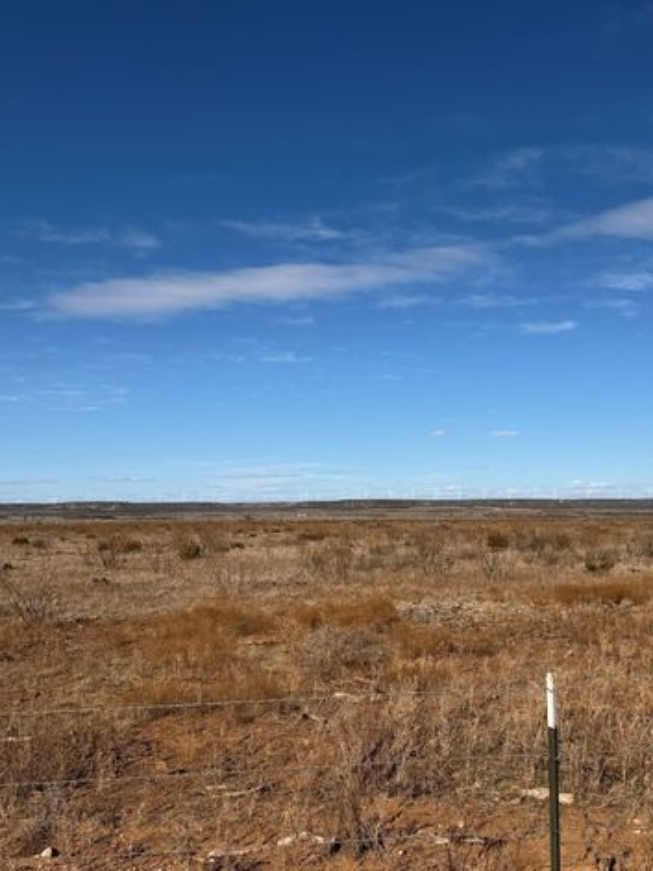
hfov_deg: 41.3
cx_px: 427
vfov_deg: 53.8
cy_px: 491
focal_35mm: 34
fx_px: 856
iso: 80
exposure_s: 1/8130
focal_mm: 6.76
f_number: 1.78
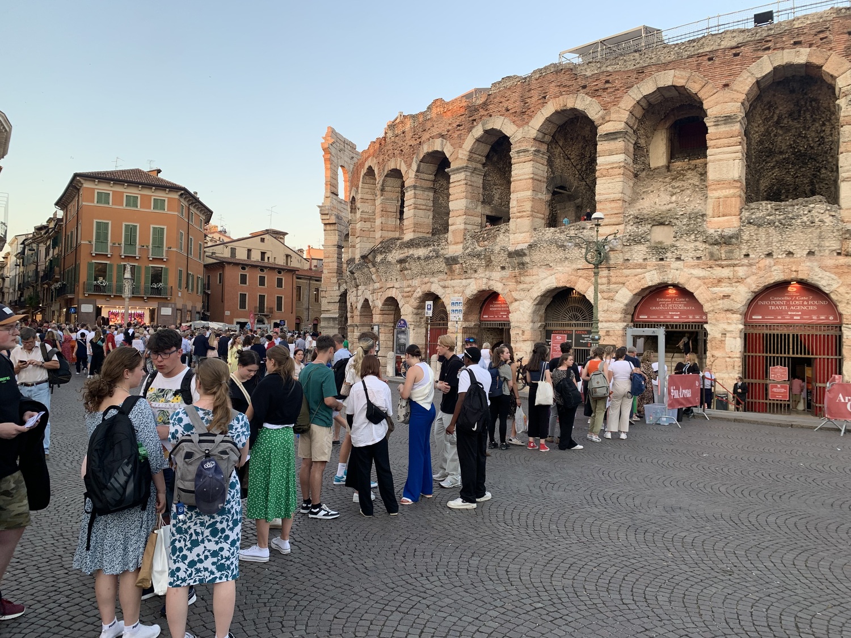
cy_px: 319
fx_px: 639
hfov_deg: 67.3
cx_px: 426
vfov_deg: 53.1
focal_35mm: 26
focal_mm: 4.25
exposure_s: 1/121
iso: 32
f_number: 1.8
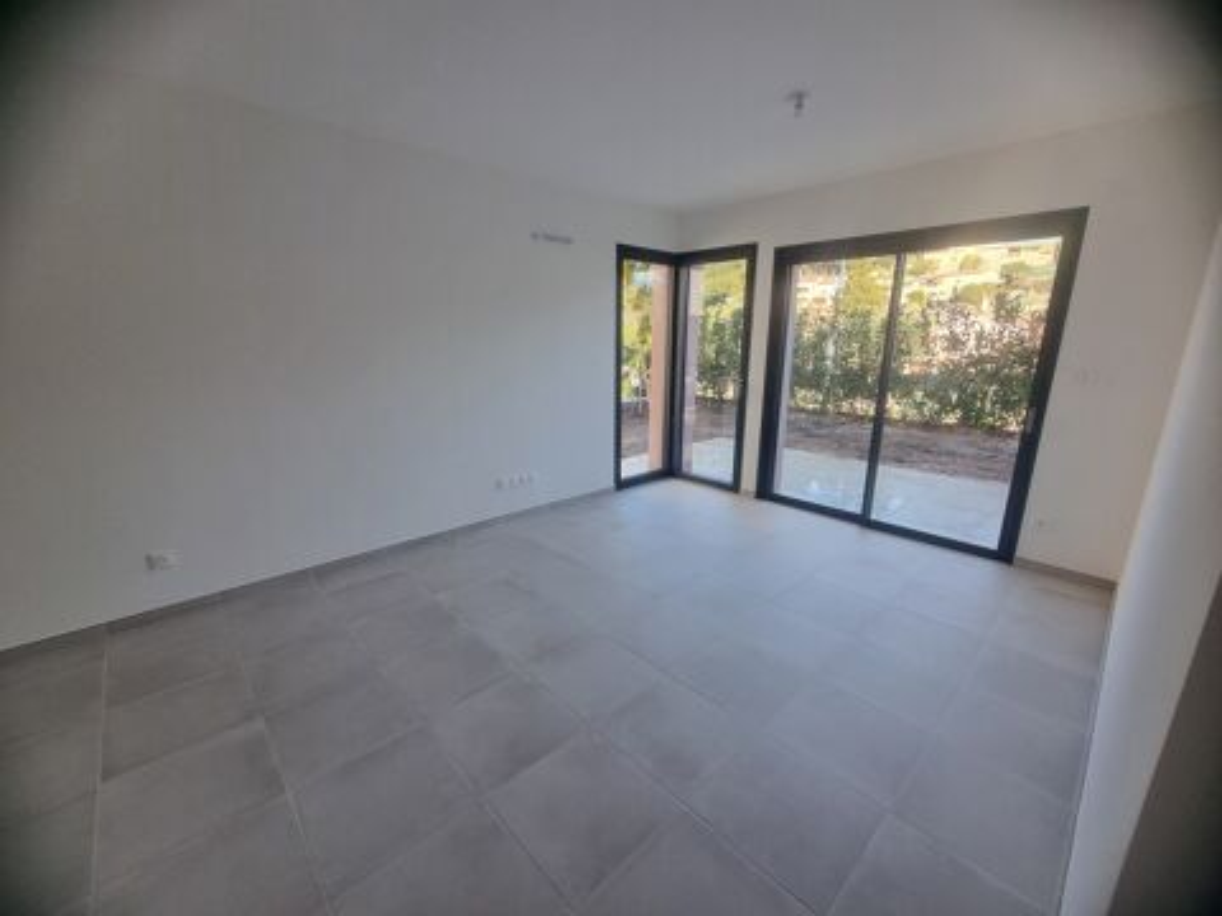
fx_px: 459
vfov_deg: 89.9
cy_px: 458
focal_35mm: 13
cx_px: 611
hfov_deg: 106.2
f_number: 2.2
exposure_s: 1/132
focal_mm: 2.2
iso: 50
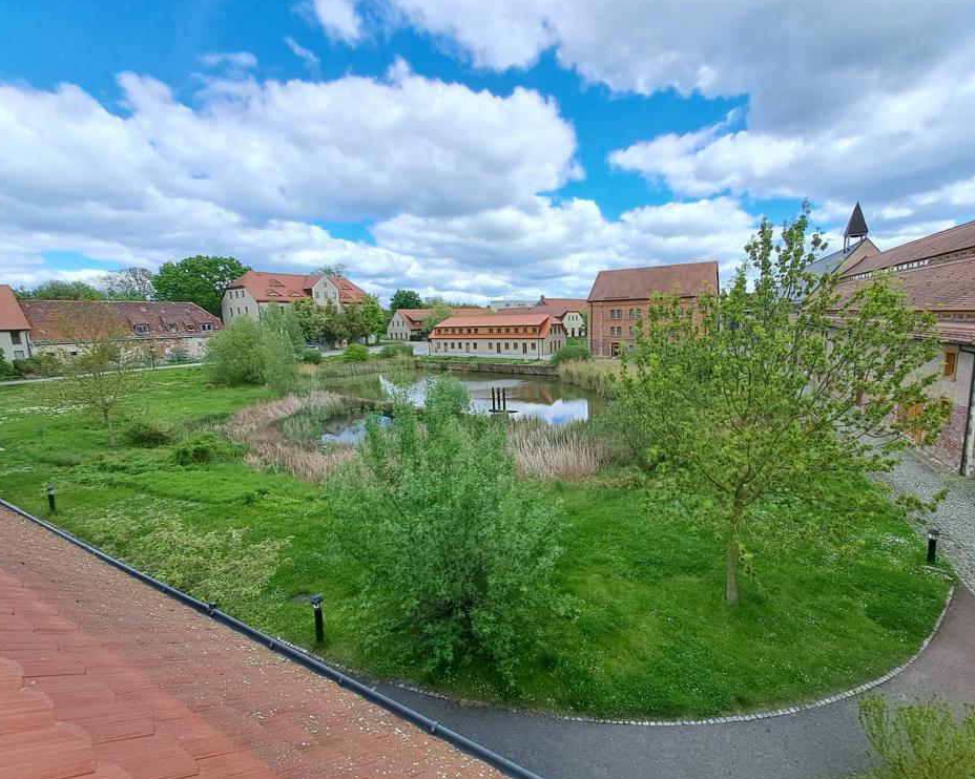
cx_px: 512
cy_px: 381
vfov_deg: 87.9
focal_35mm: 14
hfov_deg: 100.6
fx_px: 404
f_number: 2.2
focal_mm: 1.42
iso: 40
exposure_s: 1/792
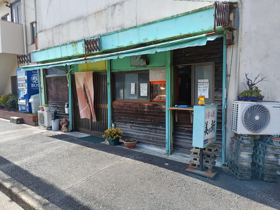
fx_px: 202
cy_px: 105
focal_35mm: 25
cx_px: 140
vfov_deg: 54.9
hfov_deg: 69.4
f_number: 1.7
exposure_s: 1/145
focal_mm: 4.7
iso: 50
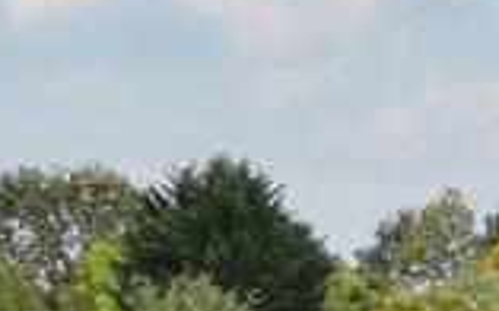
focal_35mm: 100
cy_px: 430
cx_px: 1087
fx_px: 1359
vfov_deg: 12.6
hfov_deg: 15.3
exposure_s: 1/160
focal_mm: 10
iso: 640
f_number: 8
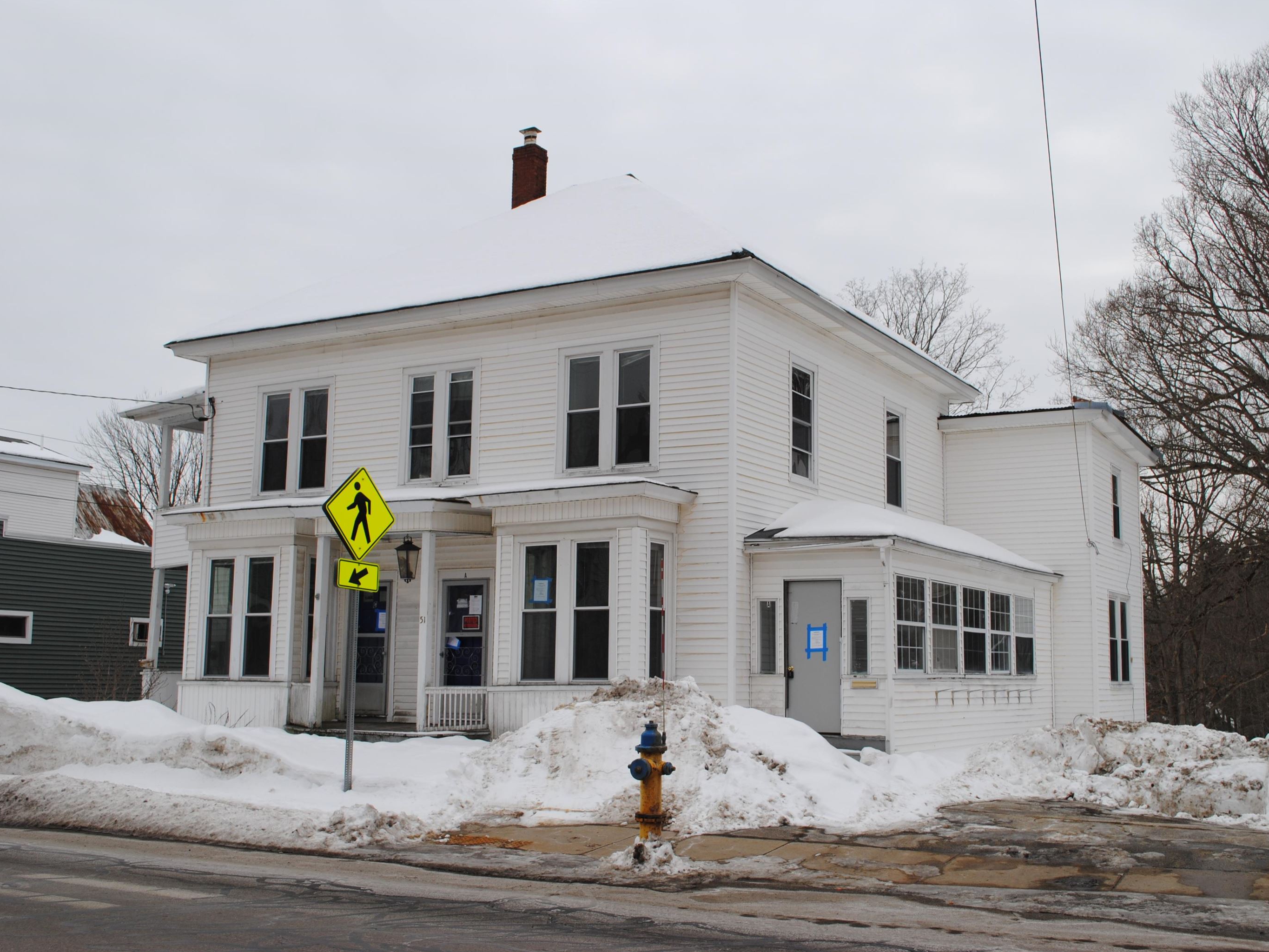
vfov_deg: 36.8
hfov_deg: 47.8
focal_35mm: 39
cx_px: 683
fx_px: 1430
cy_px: 476
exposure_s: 1/320
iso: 100
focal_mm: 24
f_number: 8
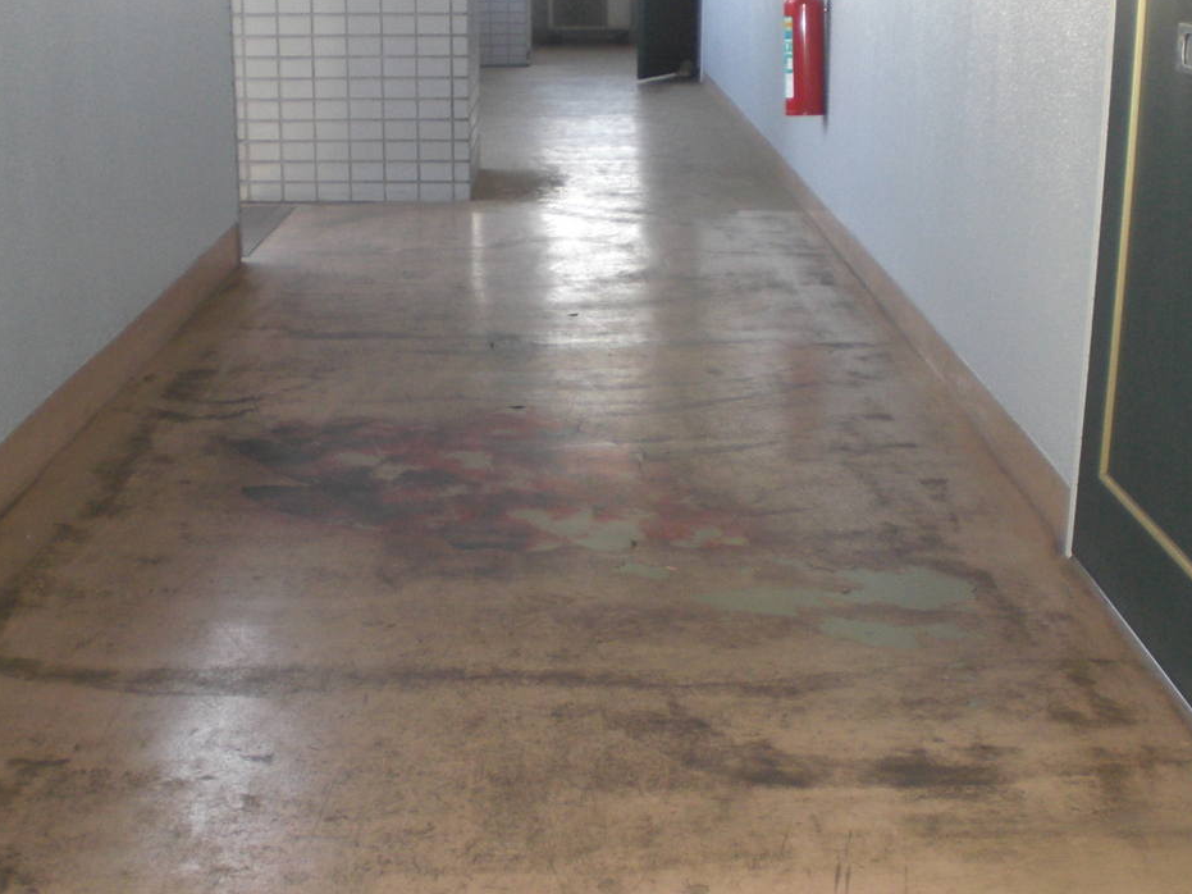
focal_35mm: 49
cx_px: 495
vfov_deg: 29.7
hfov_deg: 38.8
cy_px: 435
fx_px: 1687
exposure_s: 1/100
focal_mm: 6.3
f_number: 3.1
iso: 200
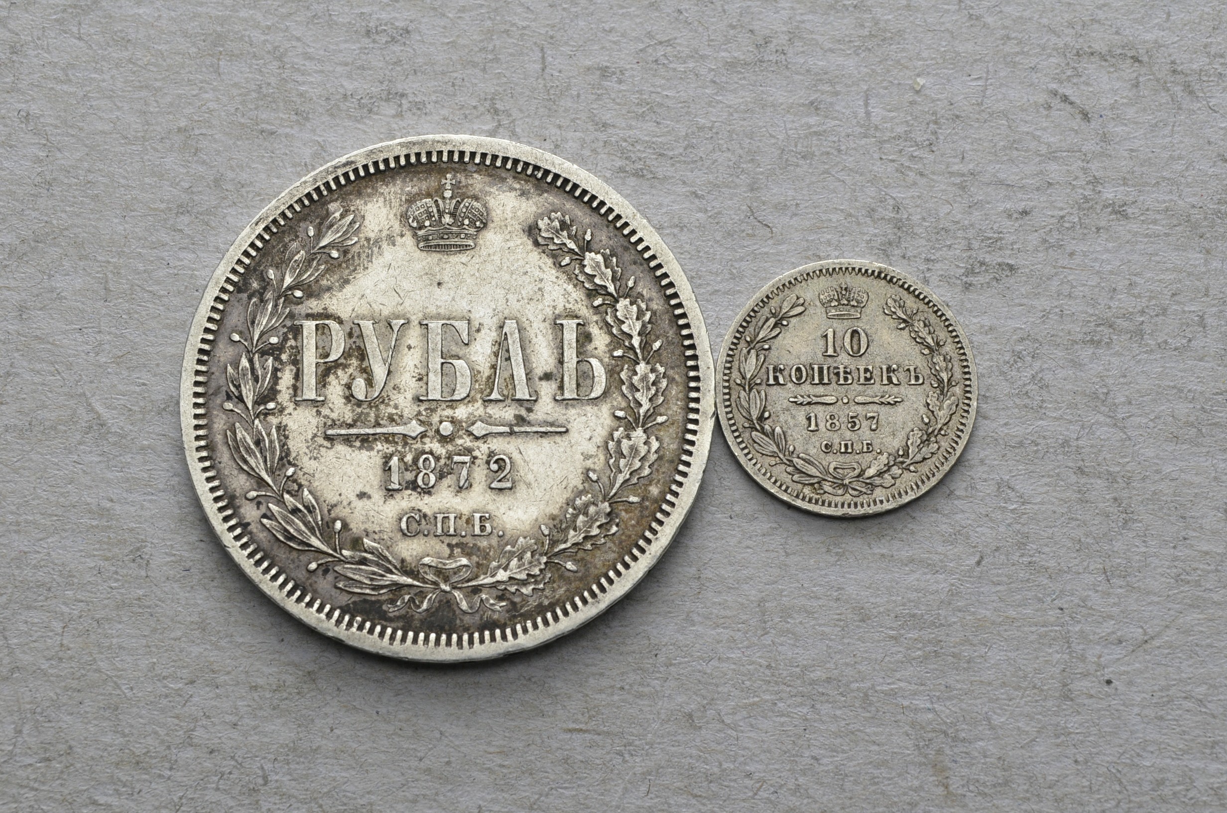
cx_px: 614
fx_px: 2806
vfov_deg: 16.5
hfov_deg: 24.7
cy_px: 406
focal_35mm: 82
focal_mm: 55
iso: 400
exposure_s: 1/250
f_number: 14
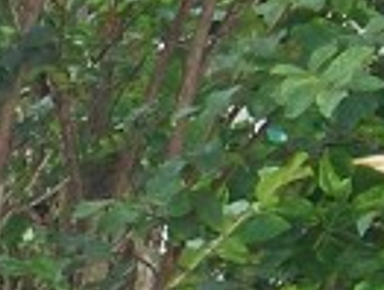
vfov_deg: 2.5
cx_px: -202
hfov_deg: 3.2
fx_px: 6763
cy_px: 308
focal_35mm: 608
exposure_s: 1/125
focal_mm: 13.2
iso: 64
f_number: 3.2
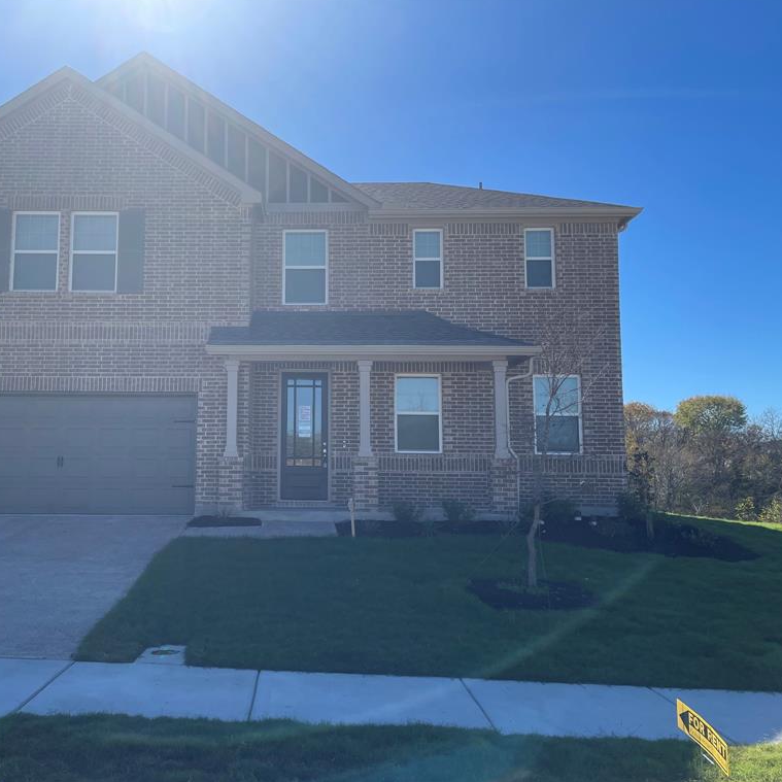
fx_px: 792
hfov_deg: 51.9
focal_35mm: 31
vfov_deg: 52.5
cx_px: 285
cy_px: 388
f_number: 1.6
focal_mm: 4.2
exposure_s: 1/3610
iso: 32
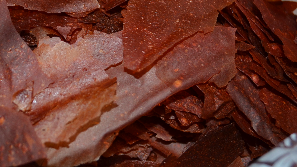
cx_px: 88
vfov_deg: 17.2
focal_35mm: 70
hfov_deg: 29.8
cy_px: 67
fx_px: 551
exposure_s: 1/60
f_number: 4
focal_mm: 22
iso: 640
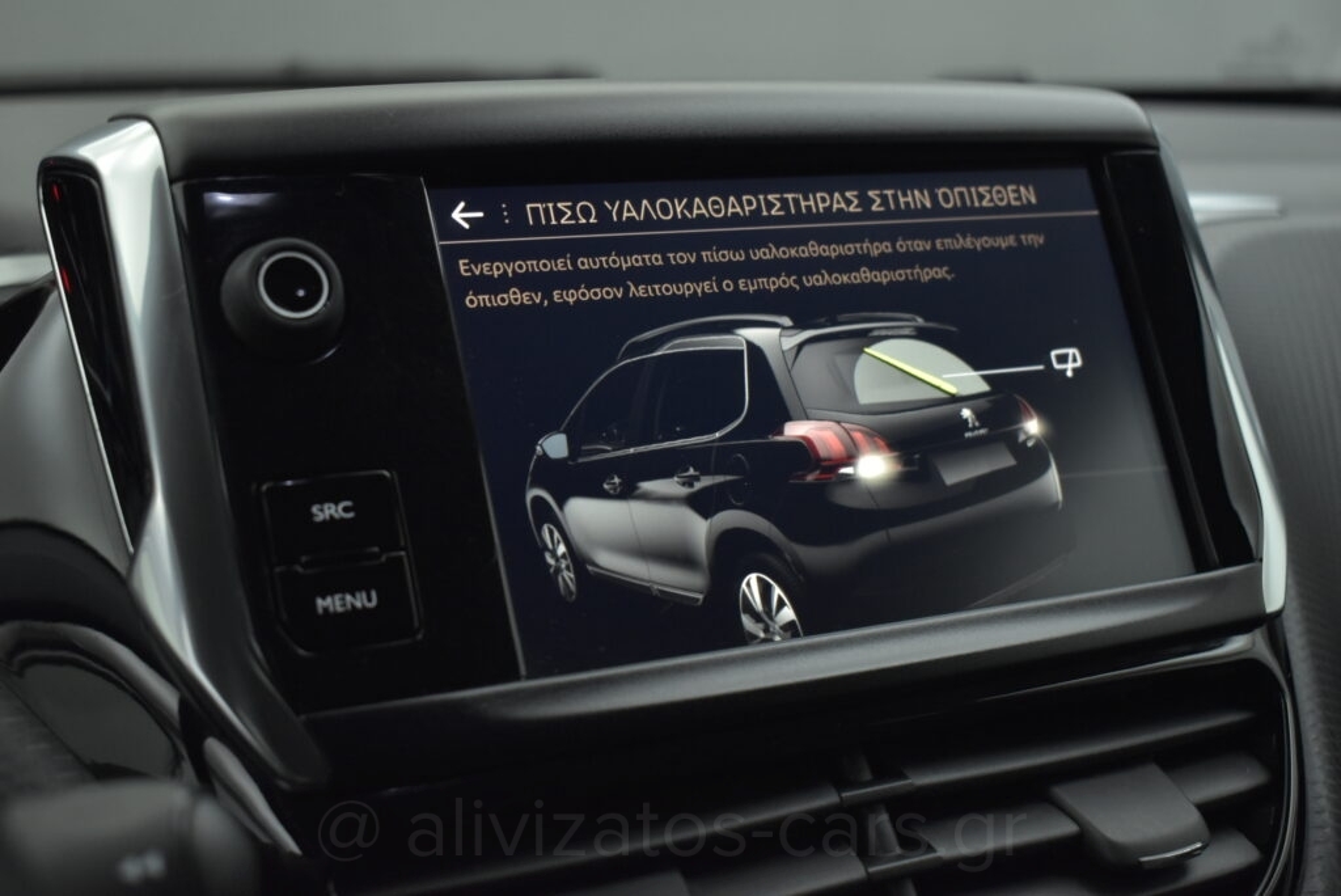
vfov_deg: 26.5
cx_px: 670
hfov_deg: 38.9
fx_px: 1901
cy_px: 448
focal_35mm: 51
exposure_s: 1/125
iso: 1600
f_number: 4.5
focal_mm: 34
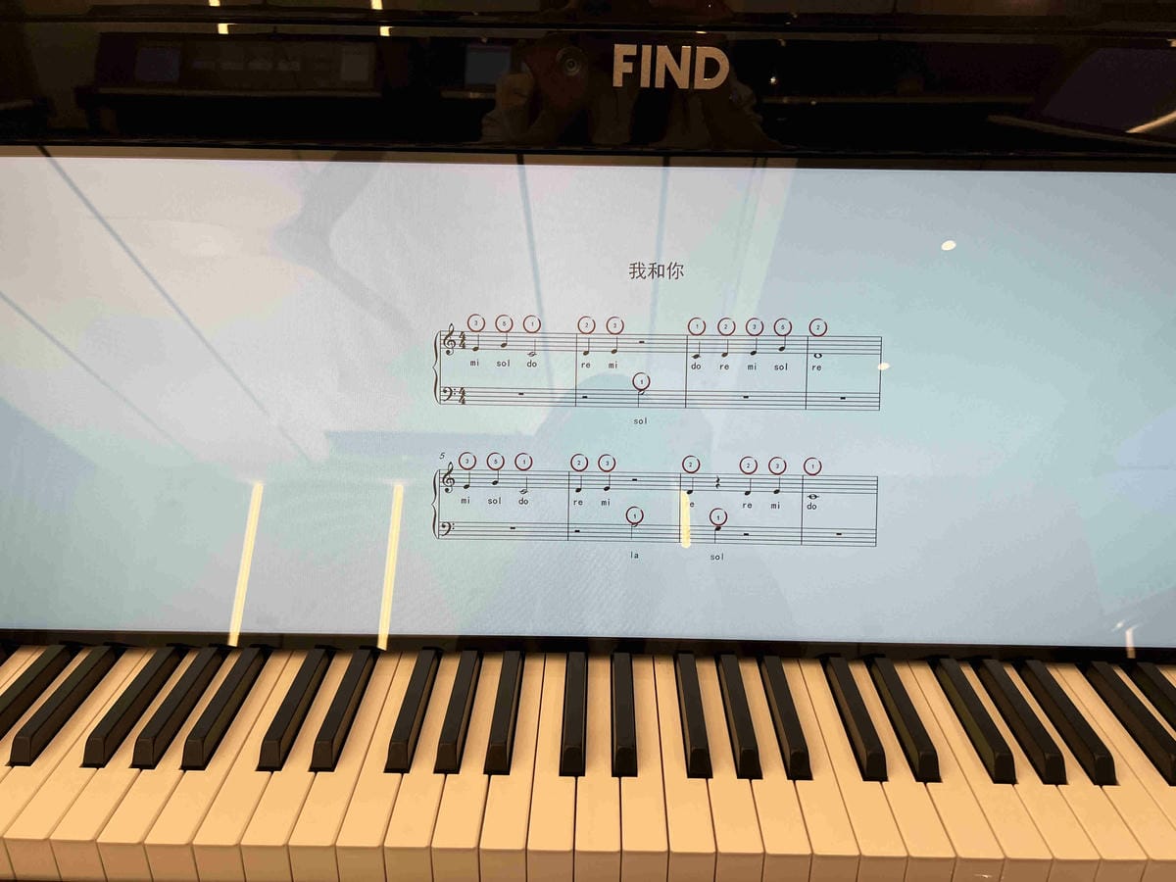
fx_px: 883
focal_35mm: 26
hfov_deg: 67.3
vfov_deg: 53.1
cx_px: 588
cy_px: 441
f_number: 1.5
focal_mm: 5.7
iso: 50
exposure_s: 1/120
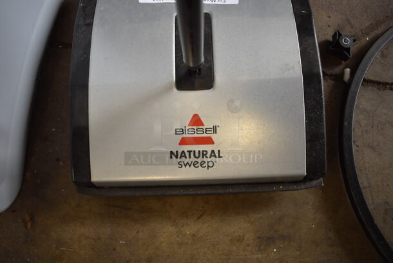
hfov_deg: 67.3
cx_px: 196
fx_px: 295
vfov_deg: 48.0
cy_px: 132
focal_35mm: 27
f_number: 3.5
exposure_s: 1/160
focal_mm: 18
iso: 800
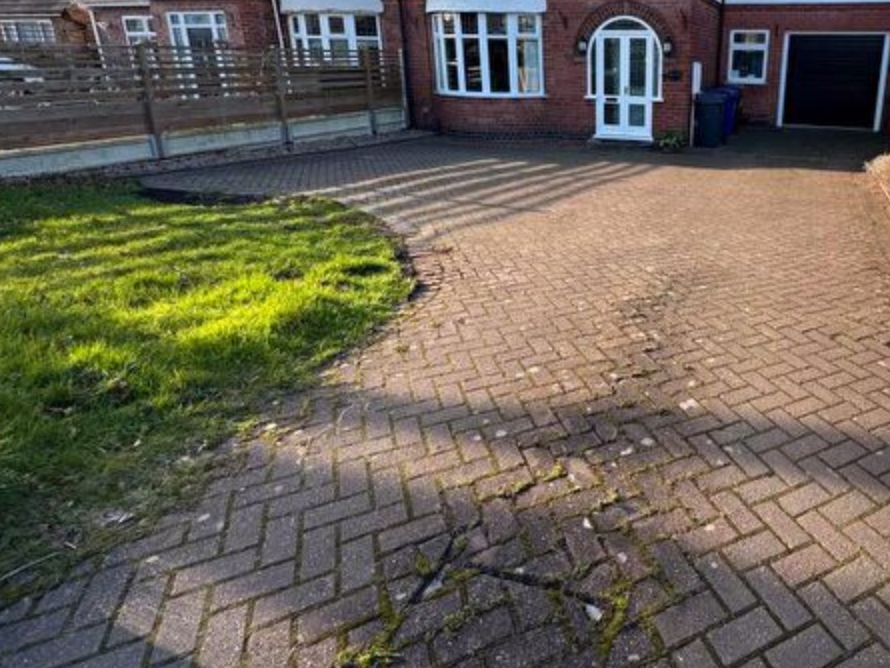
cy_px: 211
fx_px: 566
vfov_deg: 59.4
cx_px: 638
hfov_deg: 72.4
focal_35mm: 22
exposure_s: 1/307
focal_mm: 2.22
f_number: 2.2
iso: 40
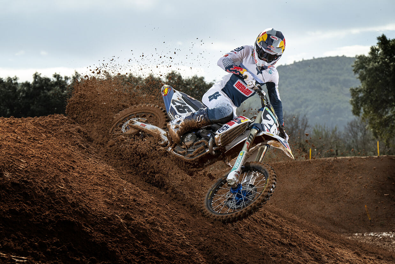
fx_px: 1262
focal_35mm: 115
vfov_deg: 11.9
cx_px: 198
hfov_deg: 17.8
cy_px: 132
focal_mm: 115
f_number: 7.1
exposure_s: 1/1000
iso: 320
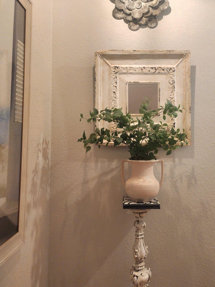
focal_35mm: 30
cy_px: 127
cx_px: 136
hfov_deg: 46.3
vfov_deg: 59.8
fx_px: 248
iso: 250
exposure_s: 1/30
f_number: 1.8
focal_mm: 6.4
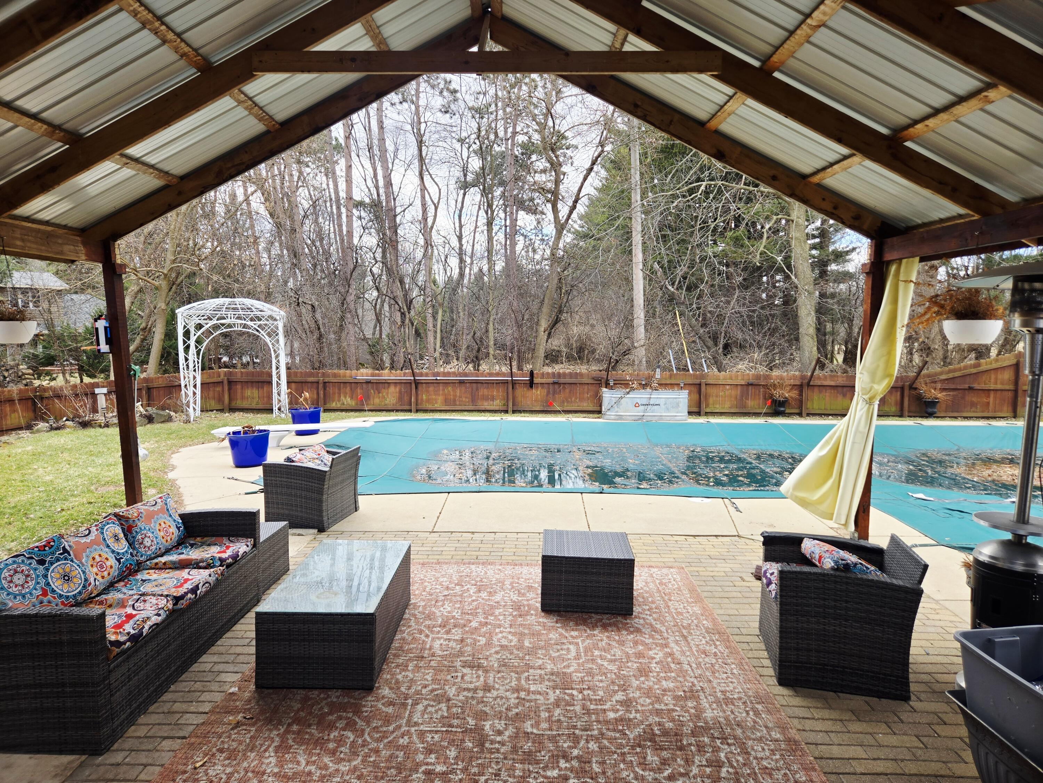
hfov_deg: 73.9
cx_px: 522
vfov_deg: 58.9
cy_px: 392
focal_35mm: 23
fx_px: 693
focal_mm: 5.4
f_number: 1.8
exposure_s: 1/385
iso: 25
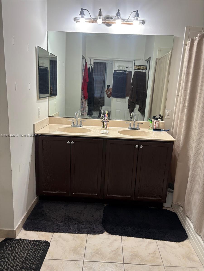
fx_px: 204
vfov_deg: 67.3
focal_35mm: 26
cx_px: 102
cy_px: 136
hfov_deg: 53.1
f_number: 1.6
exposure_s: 1/60
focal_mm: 5.96
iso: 100
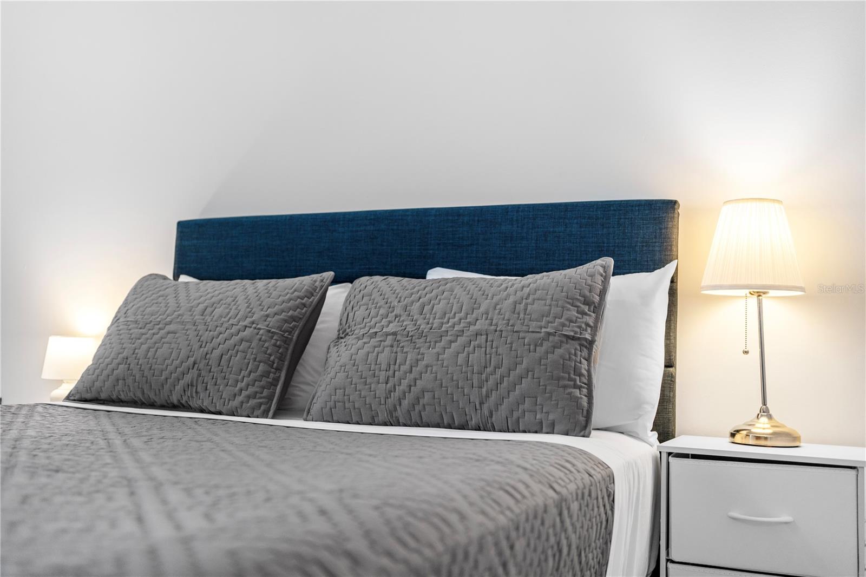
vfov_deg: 37.8
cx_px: 433
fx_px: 842
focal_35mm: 35
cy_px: 288
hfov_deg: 54.4
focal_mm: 35
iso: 320
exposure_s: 1/200
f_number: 2.5
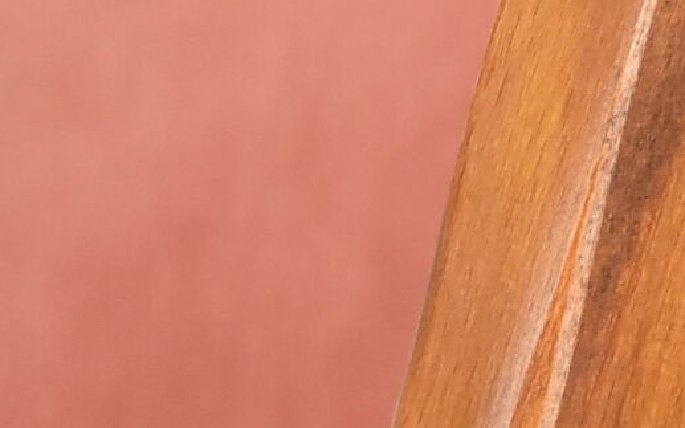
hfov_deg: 5.8
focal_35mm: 354
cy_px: -653
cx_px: 1249
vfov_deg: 3.6
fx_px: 6608
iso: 1400
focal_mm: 40
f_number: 5
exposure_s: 1/125
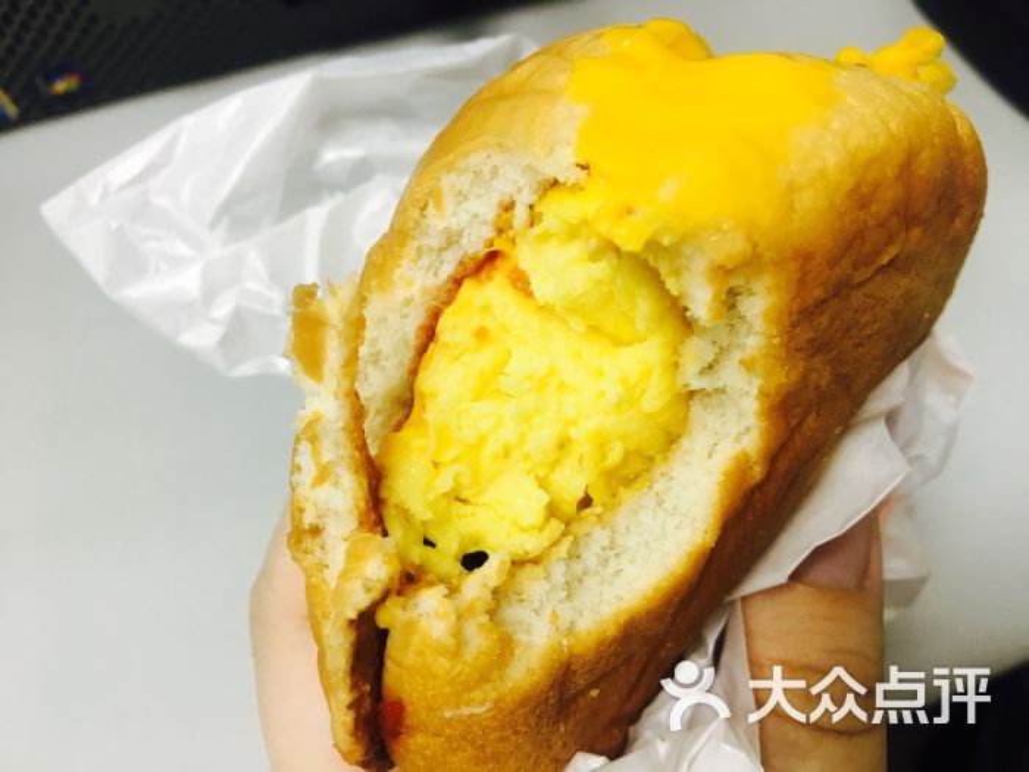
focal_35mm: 29
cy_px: 386
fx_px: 862
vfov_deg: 48.2
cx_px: 514
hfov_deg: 61.7
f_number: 2.2
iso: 80
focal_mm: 4.15
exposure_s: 1/33
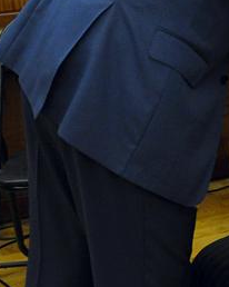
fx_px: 1179
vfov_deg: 13.8
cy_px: 37
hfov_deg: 10.5
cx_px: 402
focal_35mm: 139
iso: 2500
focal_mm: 30
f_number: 5.6
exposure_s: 1/80
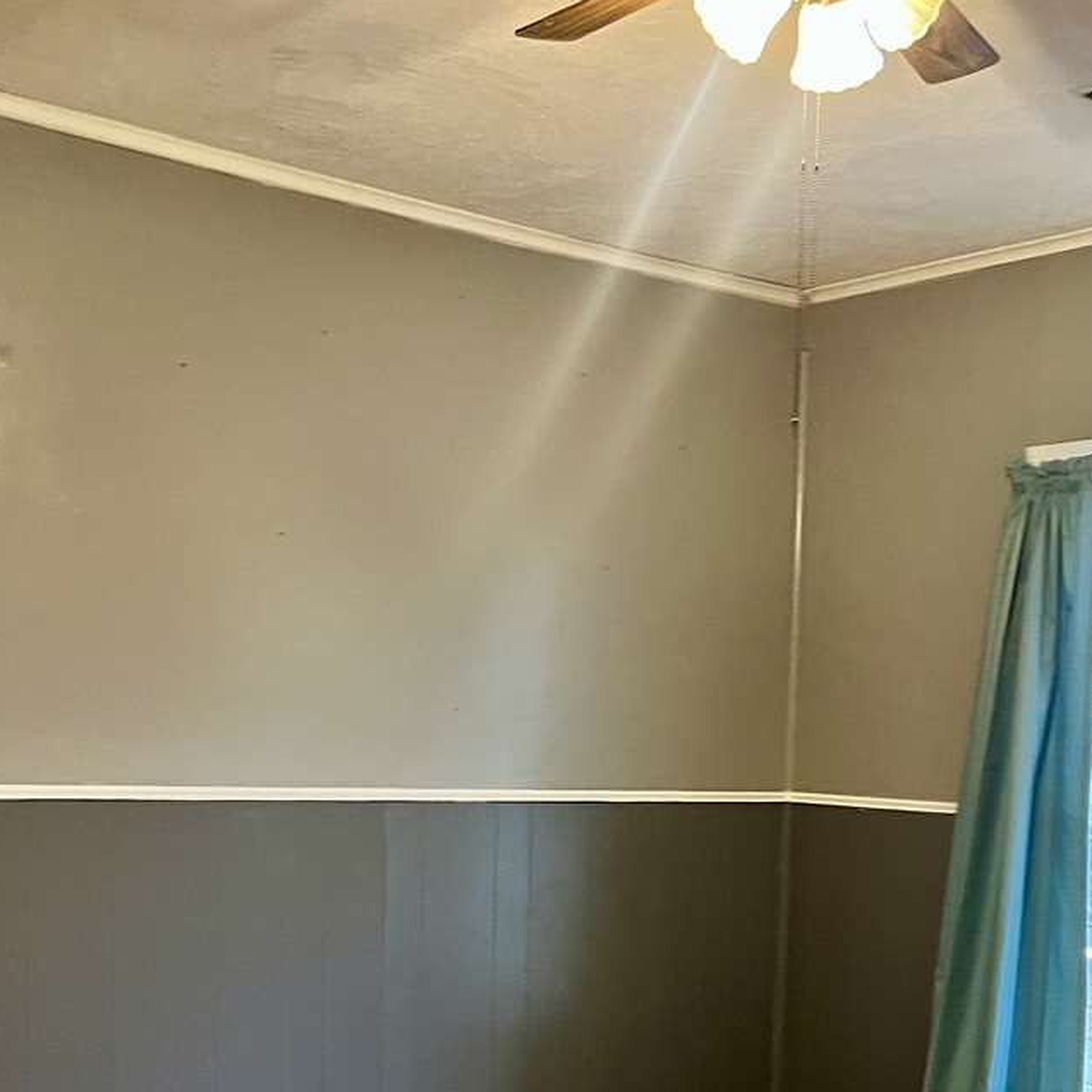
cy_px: 896
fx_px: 1856
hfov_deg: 32.6
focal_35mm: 52
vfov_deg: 31.8
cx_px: 706
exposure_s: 1/40
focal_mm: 5.7
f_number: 1.5
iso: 500
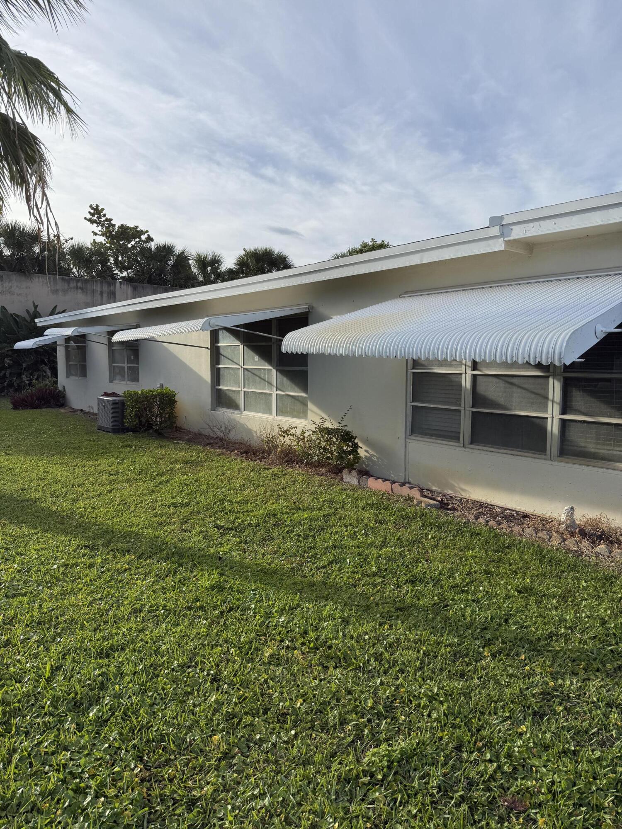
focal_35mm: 24
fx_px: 575
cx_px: 311
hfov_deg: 56.8
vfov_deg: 71.6
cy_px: 414
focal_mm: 6.76
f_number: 1.78
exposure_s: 1/3584
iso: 80
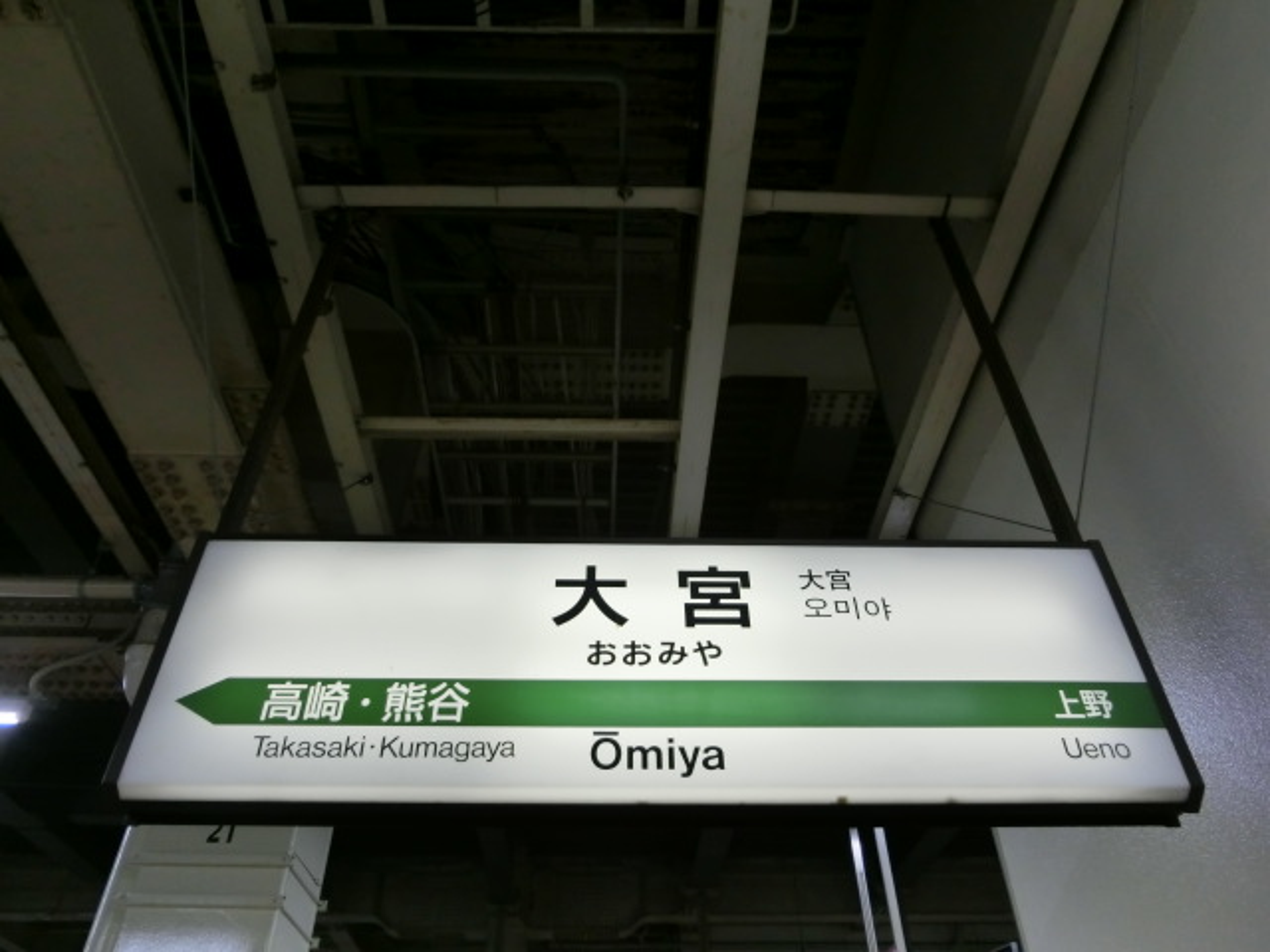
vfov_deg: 54.9
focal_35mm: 25
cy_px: 476
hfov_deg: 69.4
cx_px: 635
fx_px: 917
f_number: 3.5
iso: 125
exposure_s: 1/125
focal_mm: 4.5
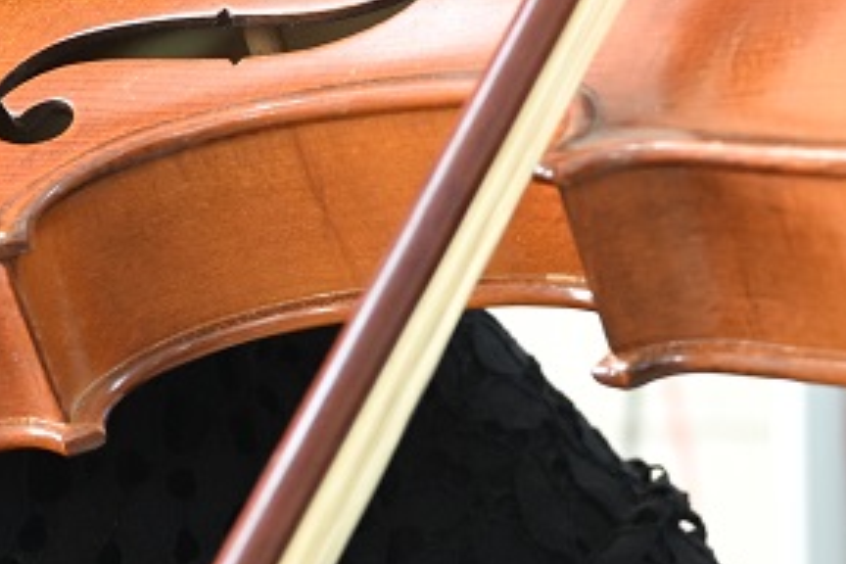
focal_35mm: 175
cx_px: 414
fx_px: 4103
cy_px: -50
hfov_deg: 11.8
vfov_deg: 7.8
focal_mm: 33.5
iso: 1000
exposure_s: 1/100
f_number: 4
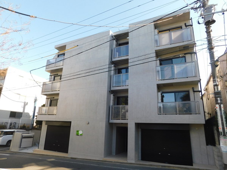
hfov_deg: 73.9
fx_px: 151
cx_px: 114
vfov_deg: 58.9
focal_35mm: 23
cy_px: 85
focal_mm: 4
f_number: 3
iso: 125
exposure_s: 1/400
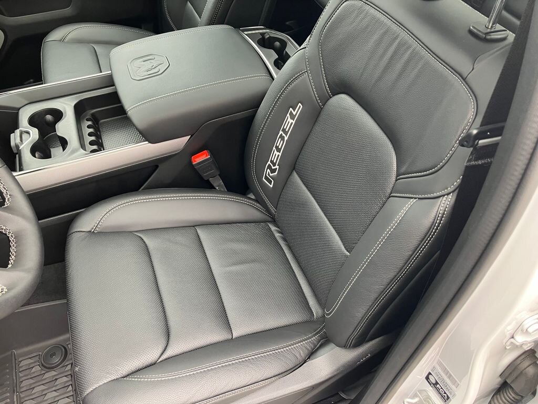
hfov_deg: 63.4
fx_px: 435
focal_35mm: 28
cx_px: 269
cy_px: 202
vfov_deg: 49.7
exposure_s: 1/69
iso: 80
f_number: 1.8
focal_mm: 3.99
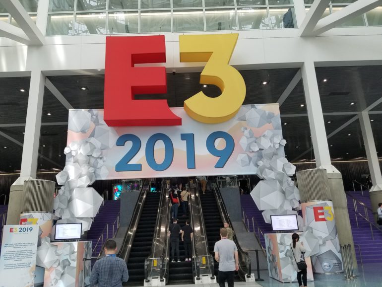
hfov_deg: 67.3
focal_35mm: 26
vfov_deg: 53.1
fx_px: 287
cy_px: 144
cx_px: 191
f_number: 1.7
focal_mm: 4.2
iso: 100
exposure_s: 1/120
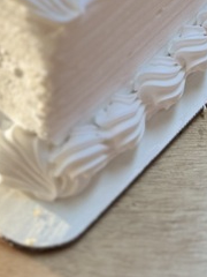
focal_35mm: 100
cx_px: 60
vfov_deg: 17.1
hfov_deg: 14.7
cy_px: -178
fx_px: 797
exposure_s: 1/142
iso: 64
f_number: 1.78
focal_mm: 6.76
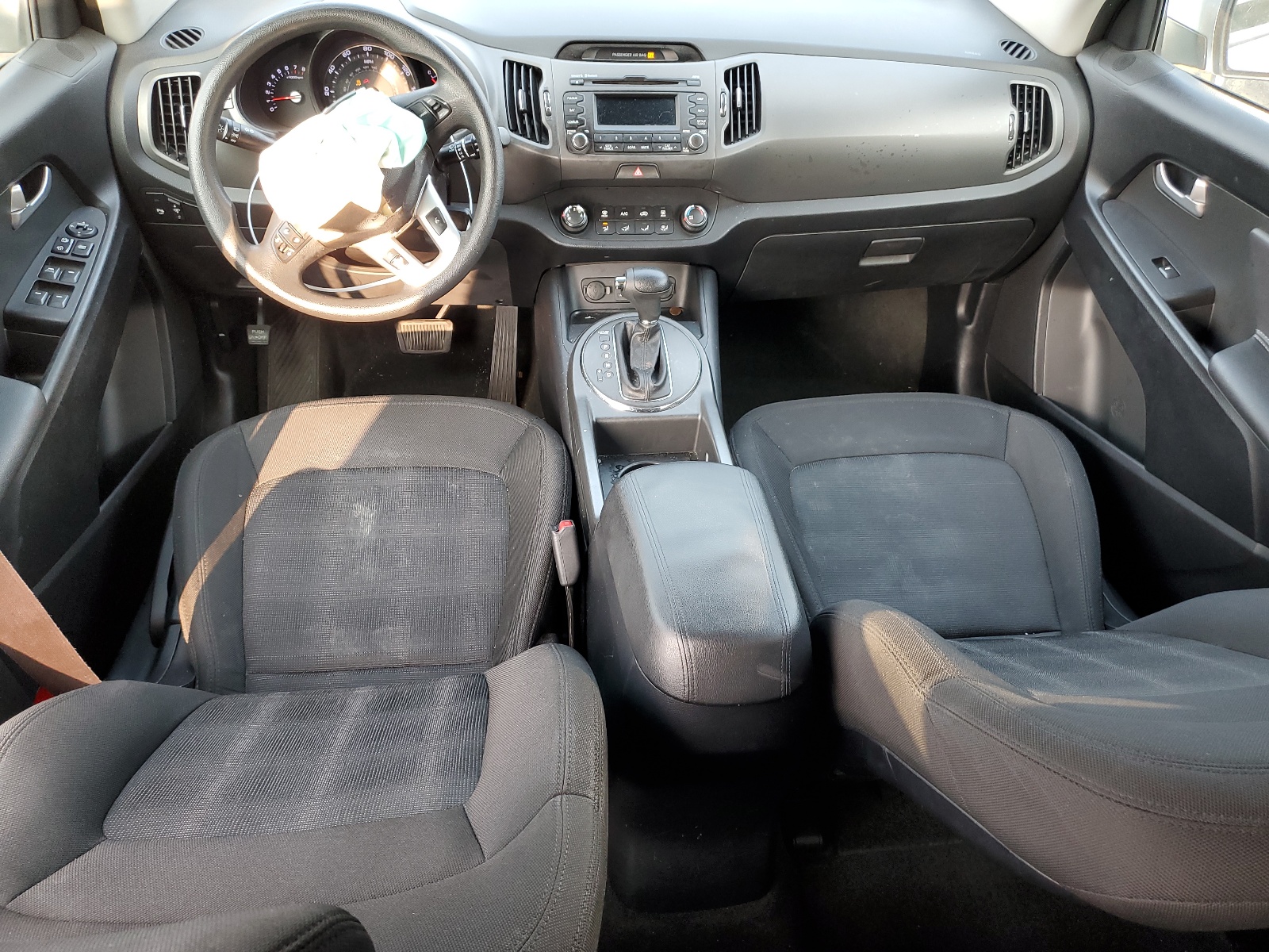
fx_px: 953
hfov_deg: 67.3
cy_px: 476
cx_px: 634
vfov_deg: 53.1
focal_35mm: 26
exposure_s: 1/60.2
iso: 65
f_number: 1.5
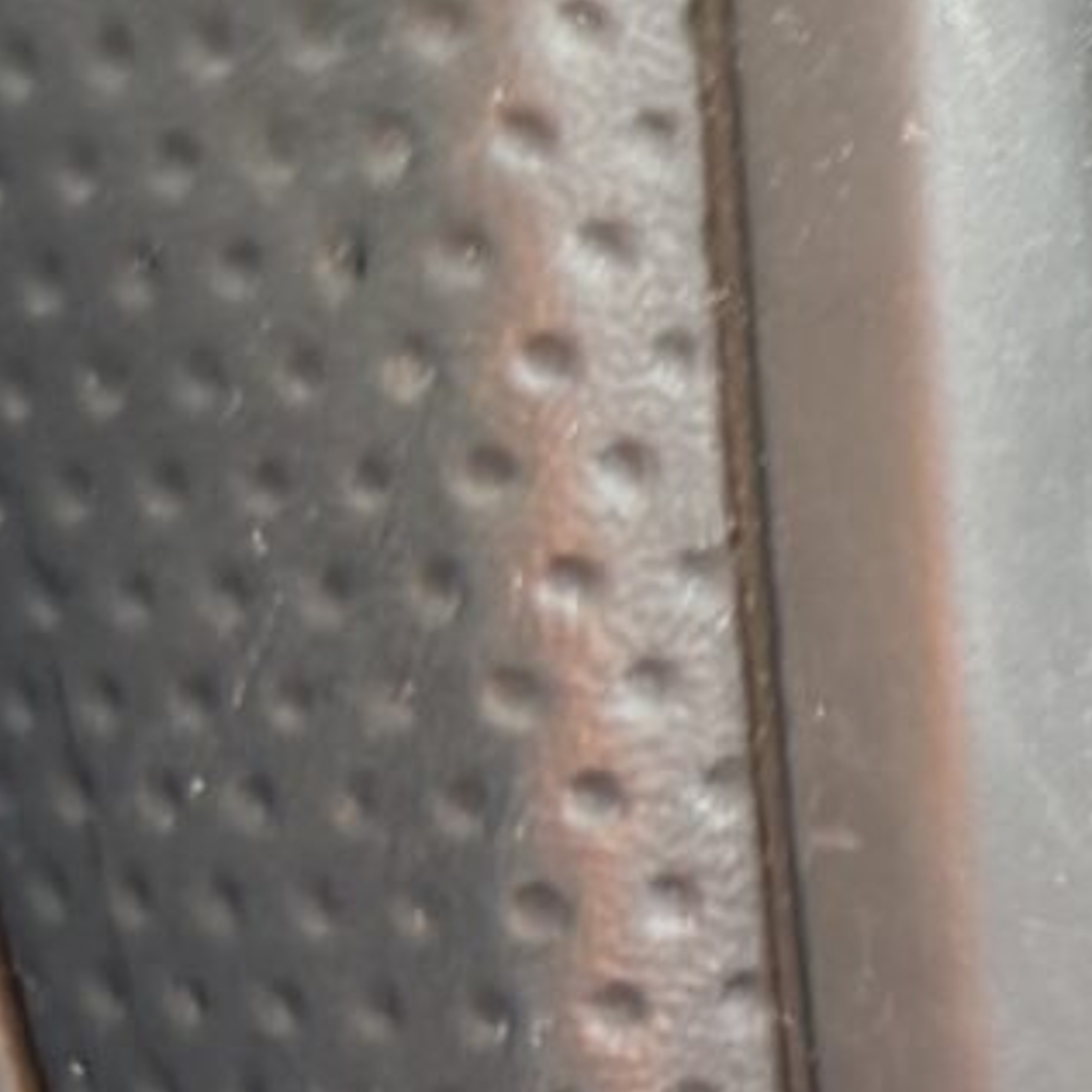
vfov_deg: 13.1
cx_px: 3065
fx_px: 4604
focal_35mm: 129
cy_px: 1379
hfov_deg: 10.5
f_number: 1.78
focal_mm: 6.76
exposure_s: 1/99
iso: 200
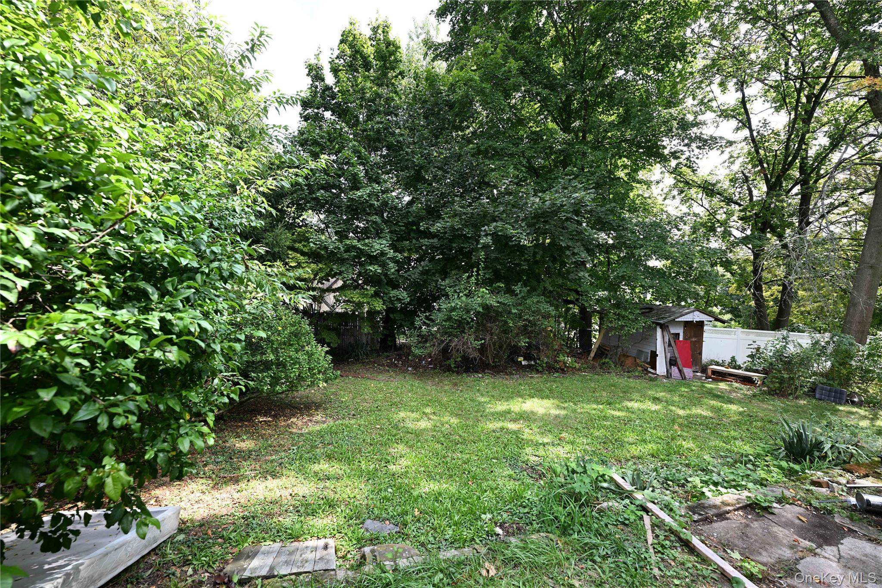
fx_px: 343
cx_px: 441
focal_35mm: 14
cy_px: 294
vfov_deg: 81.2
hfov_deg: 104.3
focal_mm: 14
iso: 200
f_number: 5
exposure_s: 1/160
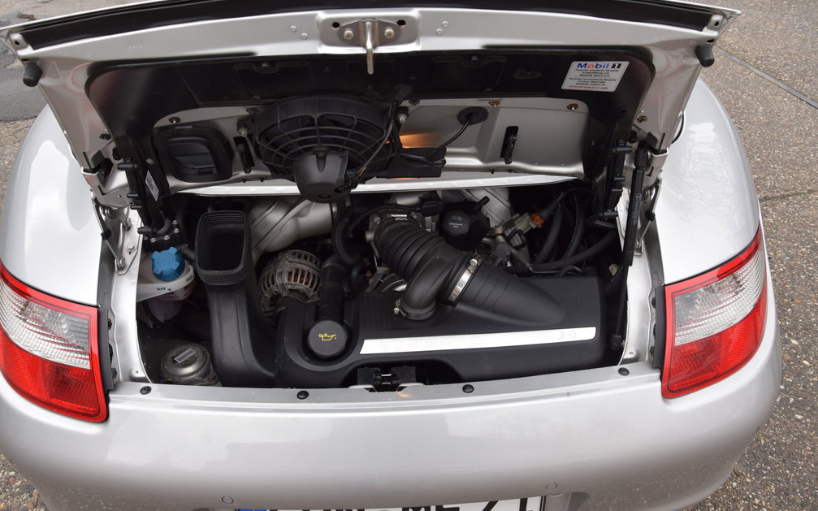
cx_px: 407
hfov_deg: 66.5
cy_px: 236
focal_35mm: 28
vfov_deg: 44.5
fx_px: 624
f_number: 7.1
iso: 400
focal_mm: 18
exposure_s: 1/200
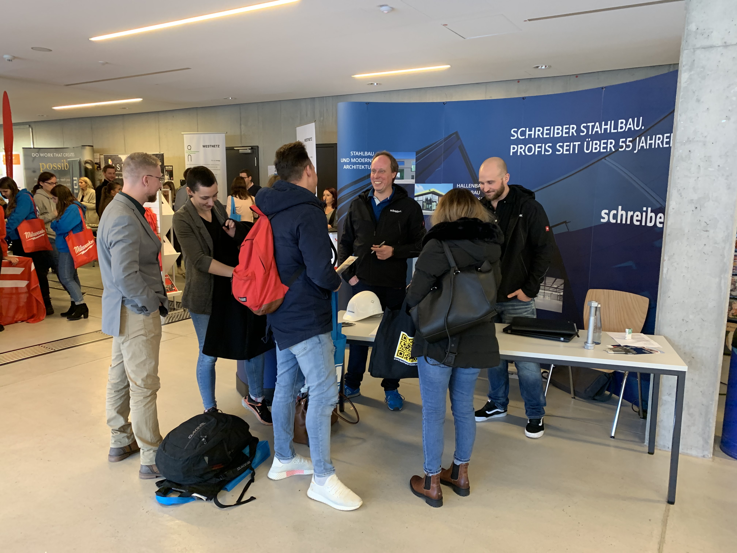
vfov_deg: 53.1
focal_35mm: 26
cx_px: 368
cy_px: 276
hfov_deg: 67.3
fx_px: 554
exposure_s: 1/50
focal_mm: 4.25
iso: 250
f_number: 1.8
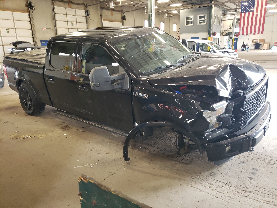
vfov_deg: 53.1
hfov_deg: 67.3
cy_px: 104
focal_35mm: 26
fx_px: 208
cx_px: 138
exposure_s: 1/60.2
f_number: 1.5
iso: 190
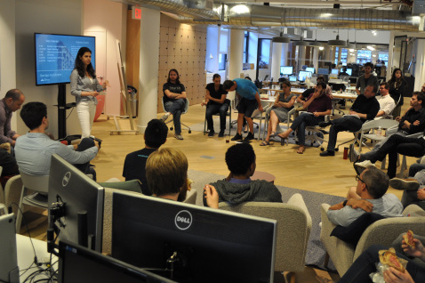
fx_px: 401
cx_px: 236
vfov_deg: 38.6
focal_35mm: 34
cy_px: 107
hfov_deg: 55.7
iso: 560
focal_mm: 18
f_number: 4
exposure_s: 1/60
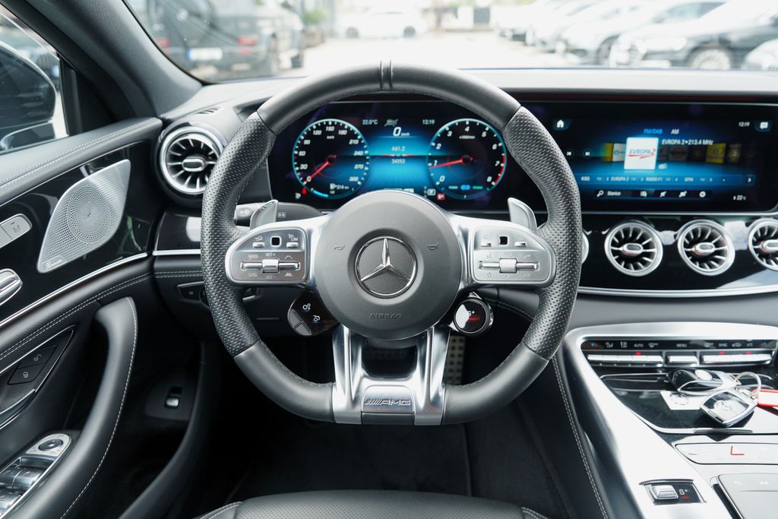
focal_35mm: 24
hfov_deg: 73.7
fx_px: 519
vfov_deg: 53.1
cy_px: 260
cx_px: 389
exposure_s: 1/60
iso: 125
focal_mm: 24
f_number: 4
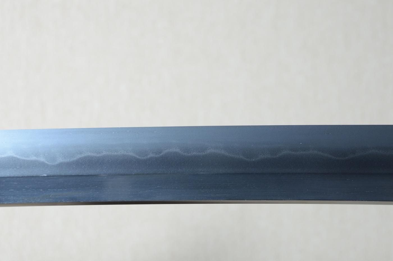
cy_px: 130
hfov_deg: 16.1
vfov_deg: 10.7
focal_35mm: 128
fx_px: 1391
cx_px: 196
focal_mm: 85
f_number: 11
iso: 400
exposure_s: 1/2
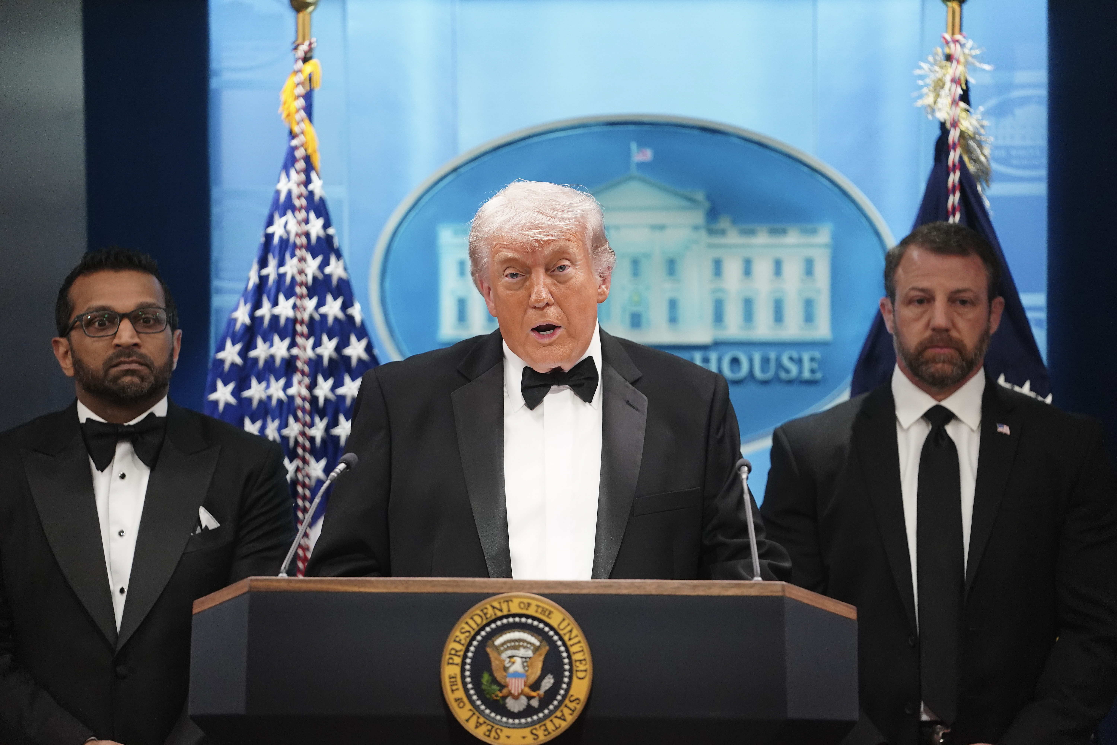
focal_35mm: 194
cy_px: 372
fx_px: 6019
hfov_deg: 10.6
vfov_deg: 7.1
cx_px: 558
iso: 3200
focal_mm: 194
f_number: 2.8
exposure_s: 1/320
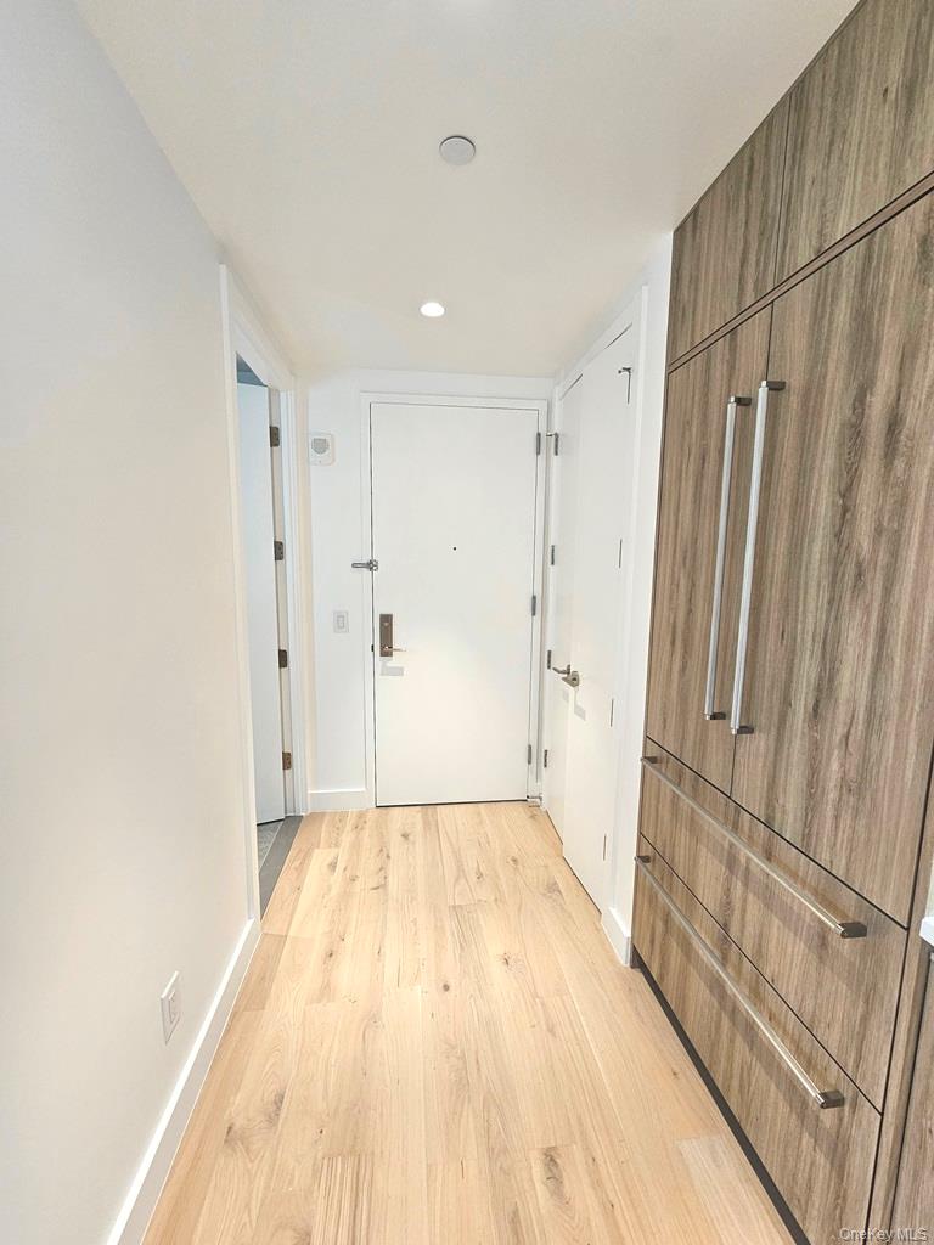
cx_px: 467
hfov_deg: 89.9
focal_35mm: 13
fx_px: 468
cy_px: 622
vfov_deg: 106.2
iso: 160
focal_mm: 2.2
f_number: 2.2
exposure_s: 1/60
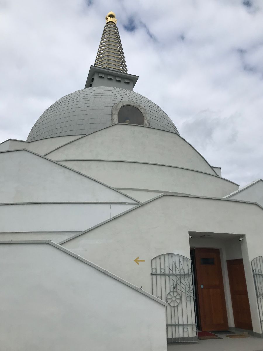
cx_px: 132
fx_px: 284
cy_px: 176
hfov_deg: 49.7
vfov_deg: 63.5
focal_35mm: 28
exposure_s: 1/4566
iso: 20
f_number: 1.8
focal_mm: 3.99
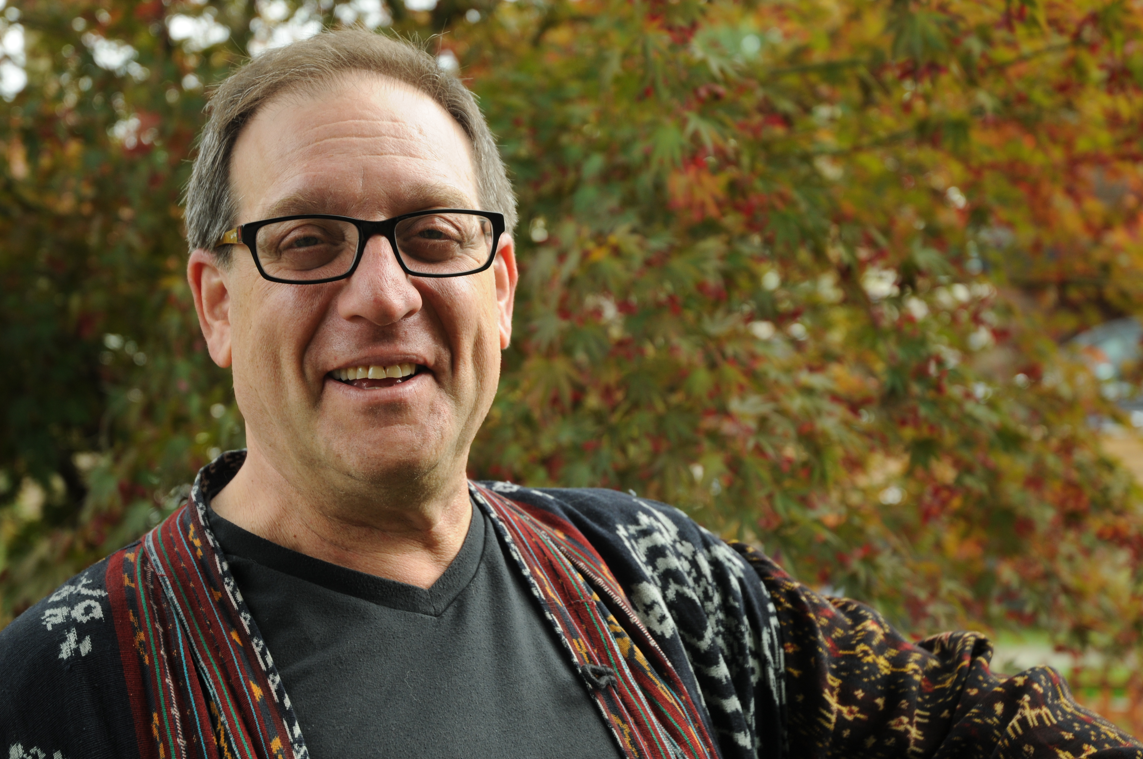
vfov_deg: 19.7
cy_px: 380
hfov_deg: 29.3
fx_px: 2188
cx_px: 572
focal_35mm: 69
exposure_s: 1/125
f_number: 4.5
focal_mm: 46
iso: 200
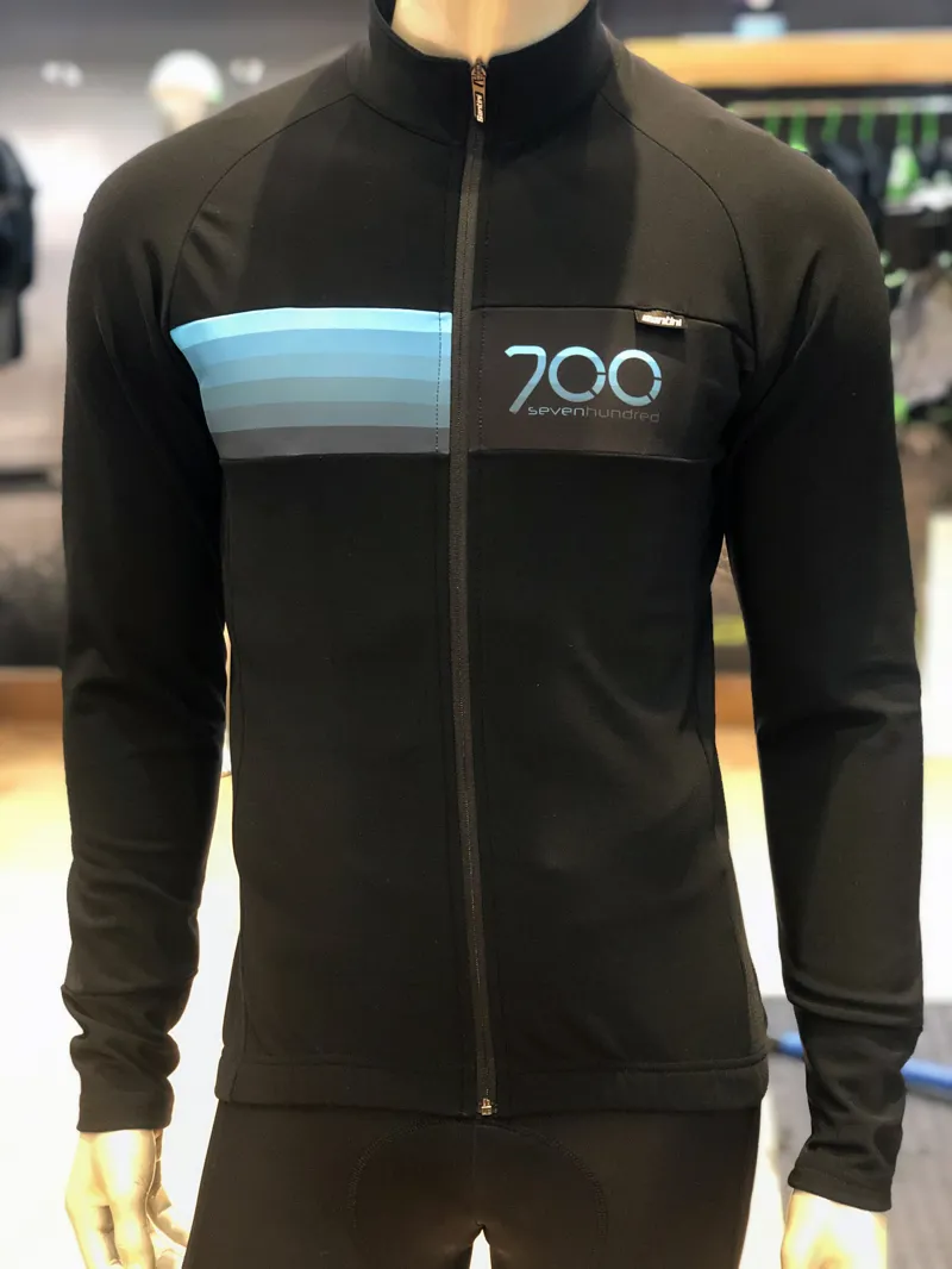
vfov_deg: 36.8
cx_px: 476
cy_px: 634
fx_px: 1906
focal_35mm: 52
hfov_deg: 28.0
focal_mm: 6
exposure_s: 1/10
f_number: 2.4
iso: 160
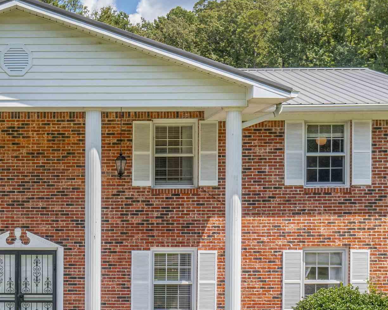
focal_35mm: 66
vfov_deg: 22.9
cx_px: 15
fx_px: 758
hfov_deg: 27.3
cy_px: 230
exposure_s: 1/240
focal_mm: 10.26
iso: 100
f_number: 4.5
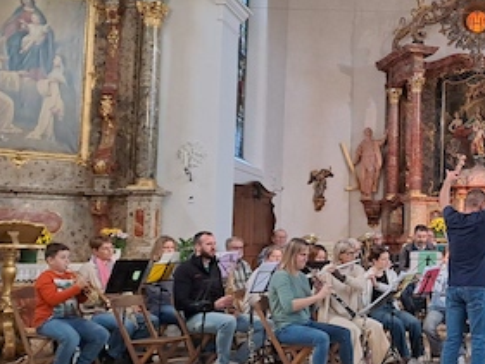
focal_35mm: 57
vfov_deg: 25.7
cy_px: 164
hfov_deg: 31.4
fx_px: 799
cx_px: 478
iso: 200
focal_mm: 4.65
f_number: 1.8
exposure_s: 1/50
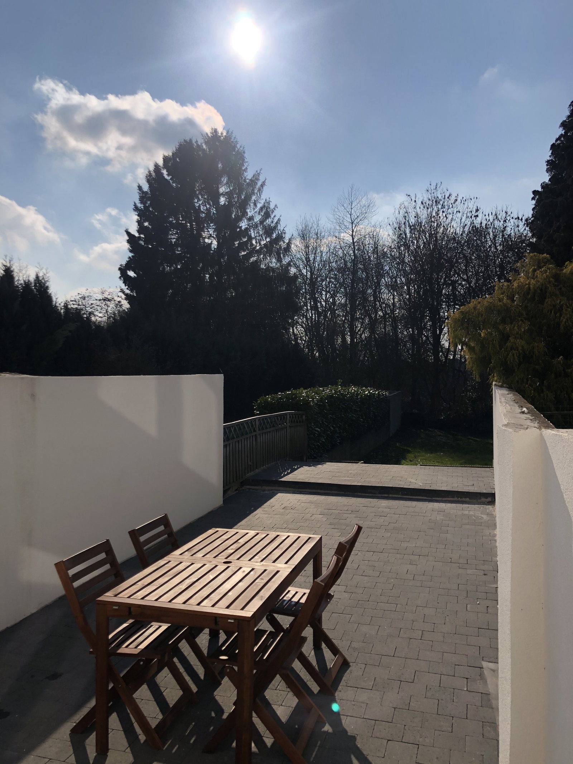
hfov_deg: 49.7
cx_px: 286
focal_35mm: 28
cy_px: 382
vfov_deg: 63.4
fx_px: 618
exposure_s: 1/6897
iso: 25
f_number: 1.8
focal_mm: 3.99
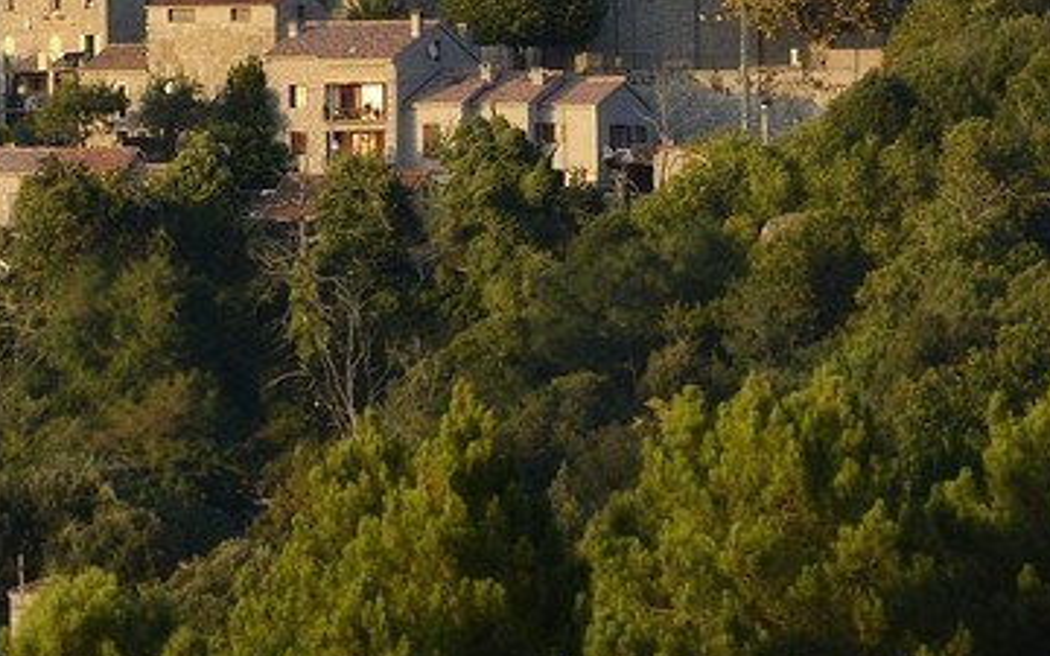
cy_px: -1286
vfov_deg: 1.5
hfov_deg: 2.4
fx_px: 24610
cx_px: -366
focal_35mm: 860
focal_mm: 190
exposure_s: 1/250
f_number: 8
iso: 400
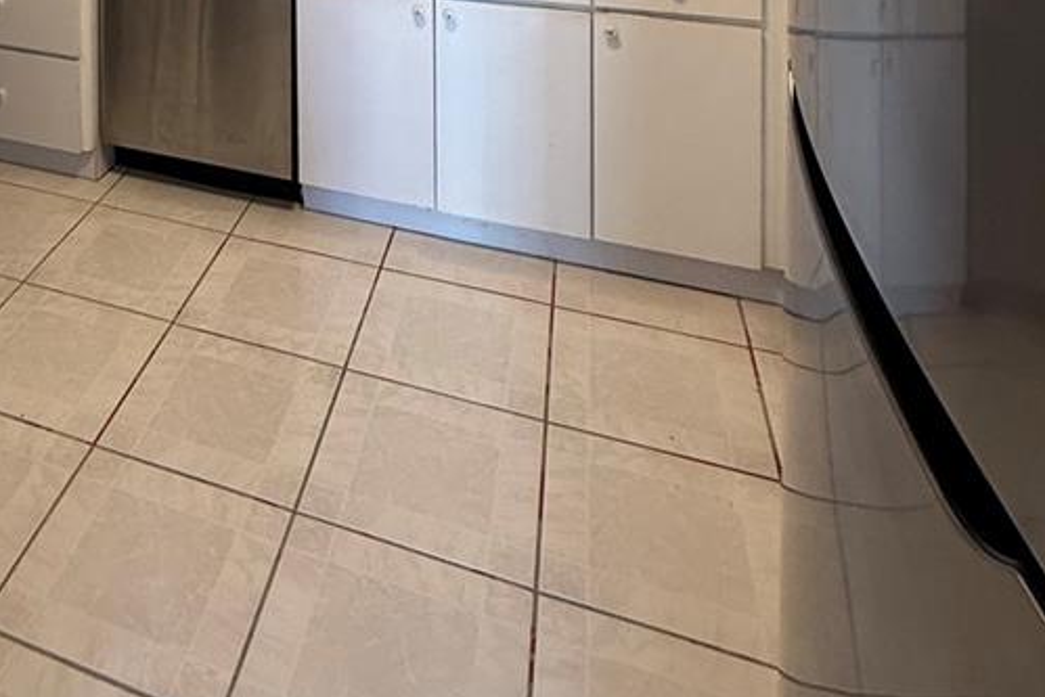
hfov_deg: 49.8
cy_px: -272
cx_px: 151
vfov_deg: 28.7
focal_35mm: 35
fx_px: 1016
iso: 200
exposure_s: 1/60
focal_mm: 2.22
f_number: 2.2
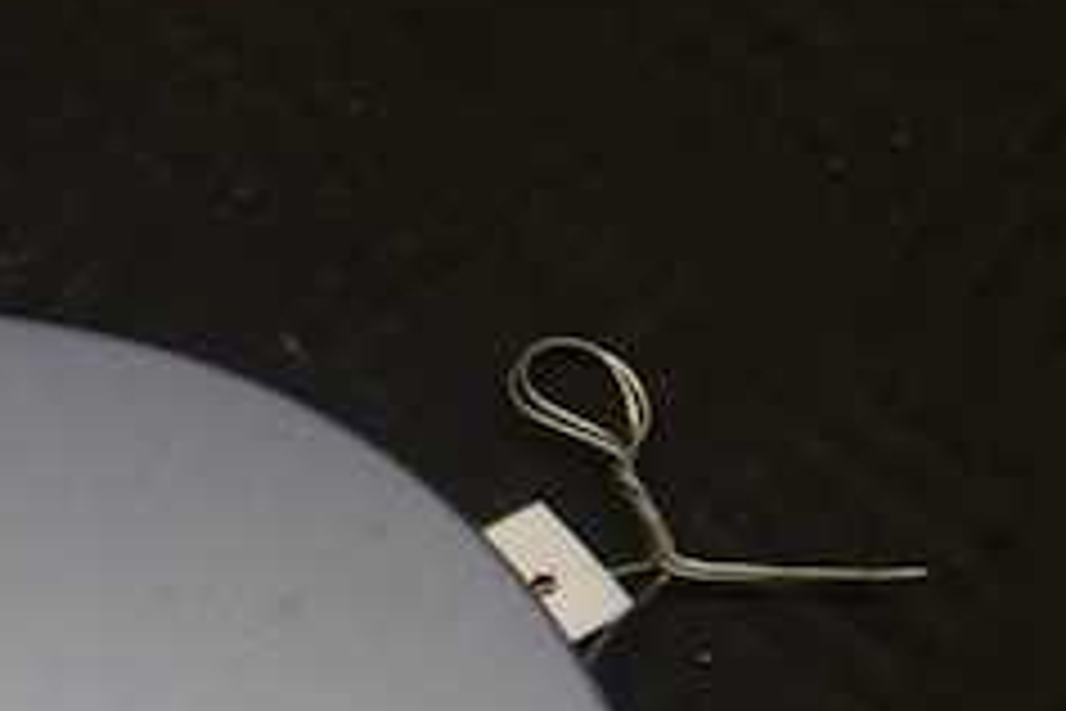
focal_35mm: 108
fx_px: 3198
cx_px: -693
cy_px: 801
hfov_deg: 16.6
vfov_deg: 12.4
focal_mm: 4.3
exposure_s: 1/50
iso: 125
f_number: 2.8
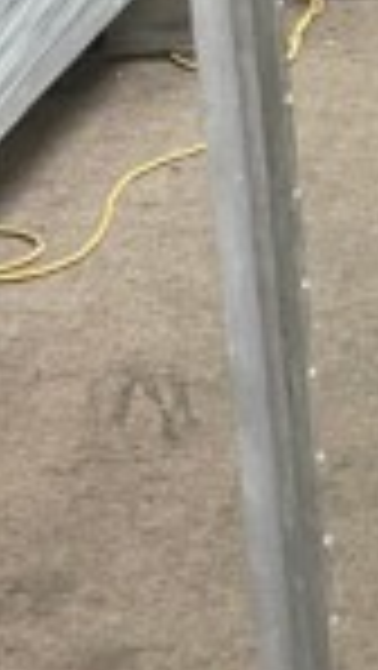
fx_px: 2757
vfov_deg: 13.8
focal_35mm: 155
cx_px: 716
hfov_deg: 7.6
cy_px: 569
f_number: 1.6
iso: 400
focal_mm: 5.1
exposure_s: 1/60
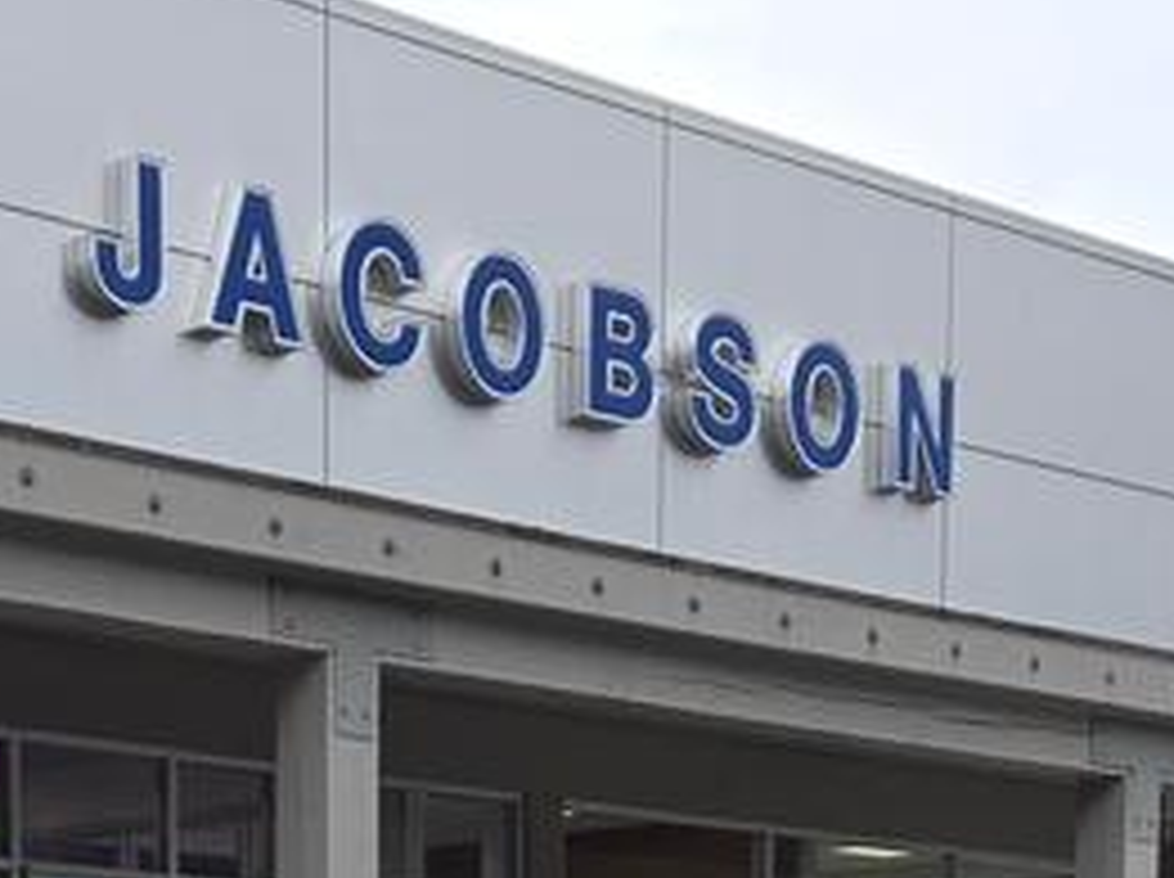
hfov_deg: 17.4
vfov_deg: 11.8
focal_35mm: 113
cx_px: 499
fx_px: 3827
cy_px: 1693
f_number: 1.8
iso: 25
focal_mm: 5.4
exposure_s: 1/666
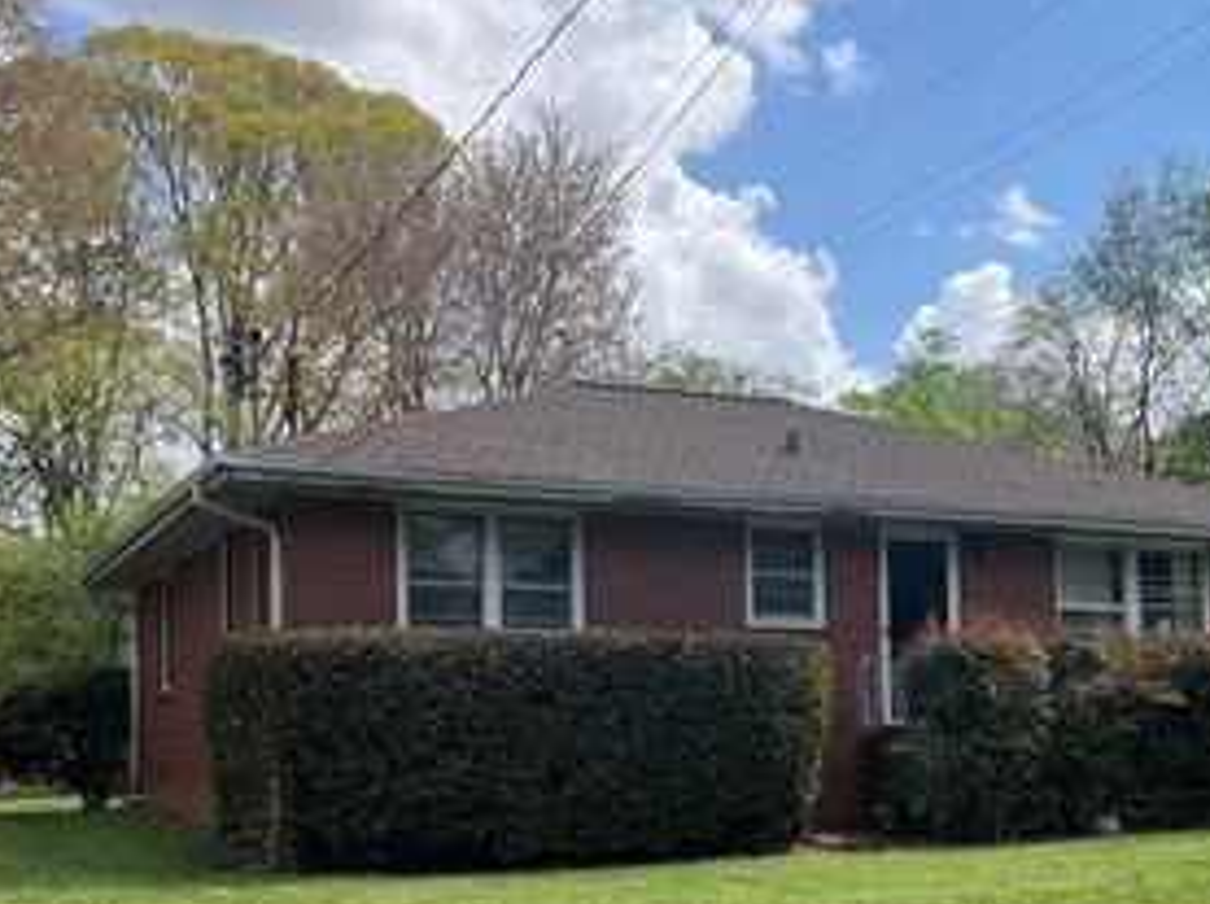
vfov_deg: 30.3
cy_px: 670
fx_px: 1641
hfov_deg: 40.4
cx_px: 690
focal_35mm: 47
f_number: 1.6
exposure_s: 1/1957
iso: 50
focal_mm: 5.1
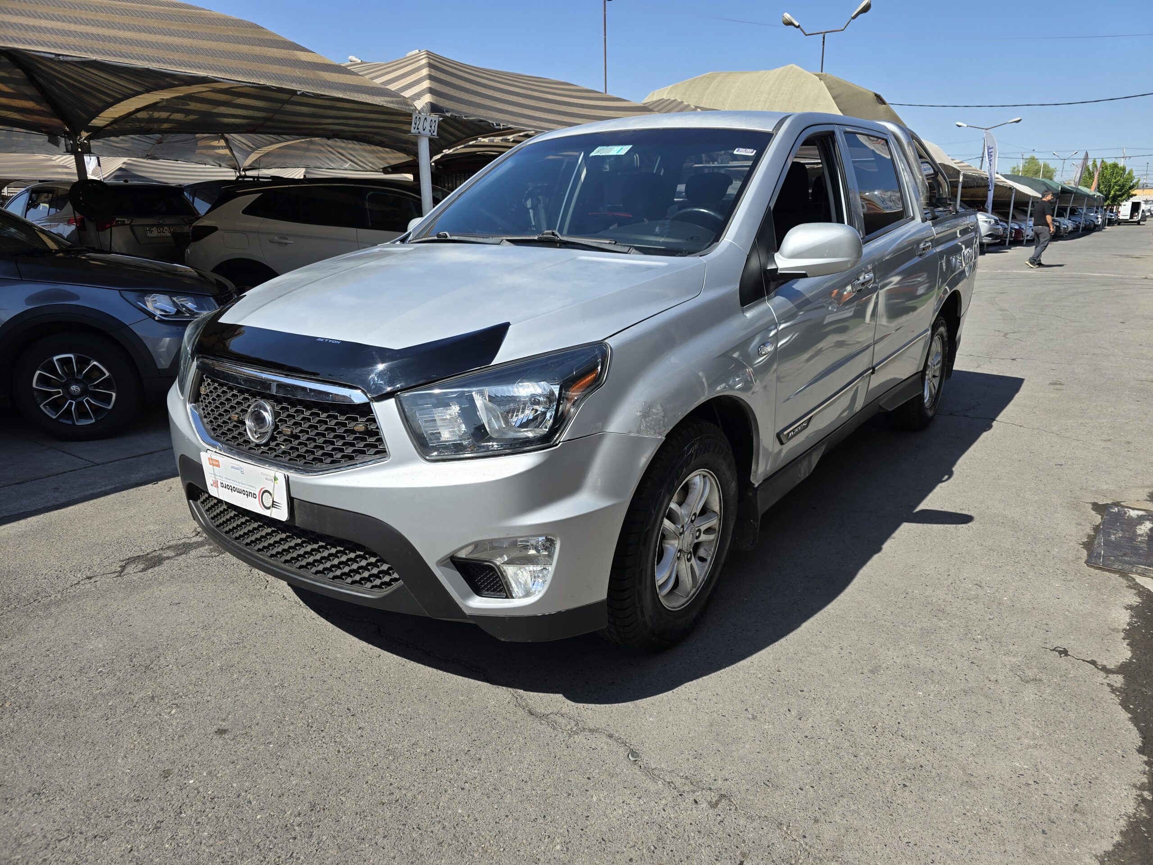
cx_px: 576
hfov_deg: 73.9
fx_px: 766
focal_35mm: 23
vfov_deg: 58.9
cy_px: 432
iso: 12
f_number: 1.7
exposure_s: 1/670
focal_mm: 6.3
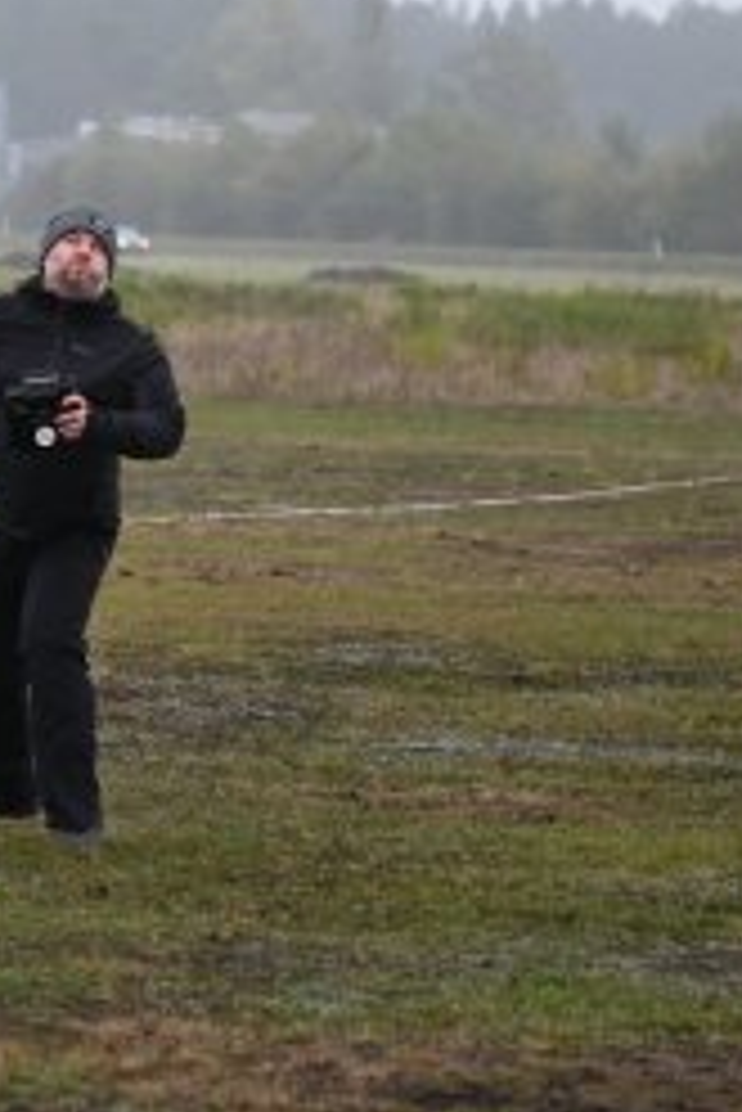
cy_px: 423
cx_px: -169
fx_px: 8397
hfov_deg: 5.0
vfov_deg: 7.6
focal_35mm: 272
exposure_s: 1/1000
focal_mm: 135
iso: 1250
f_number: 4.8
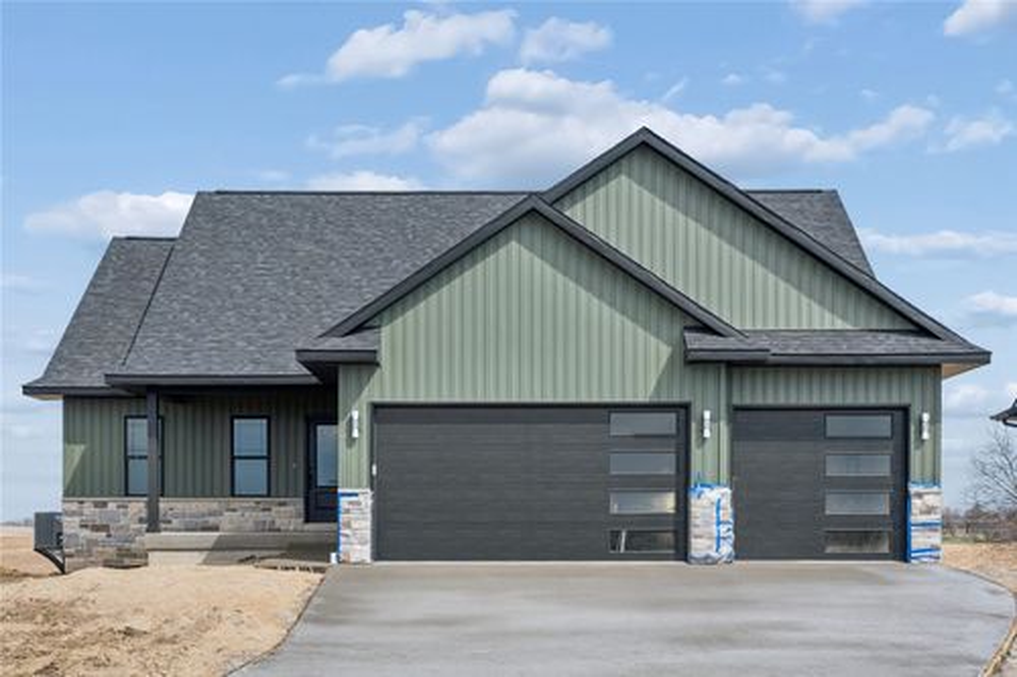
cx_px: 508
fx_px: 1468
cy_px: 338
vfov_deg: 26.0
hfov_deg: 38.2
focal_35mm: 52
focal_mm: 35
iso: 400
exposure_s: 1/800
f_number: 9
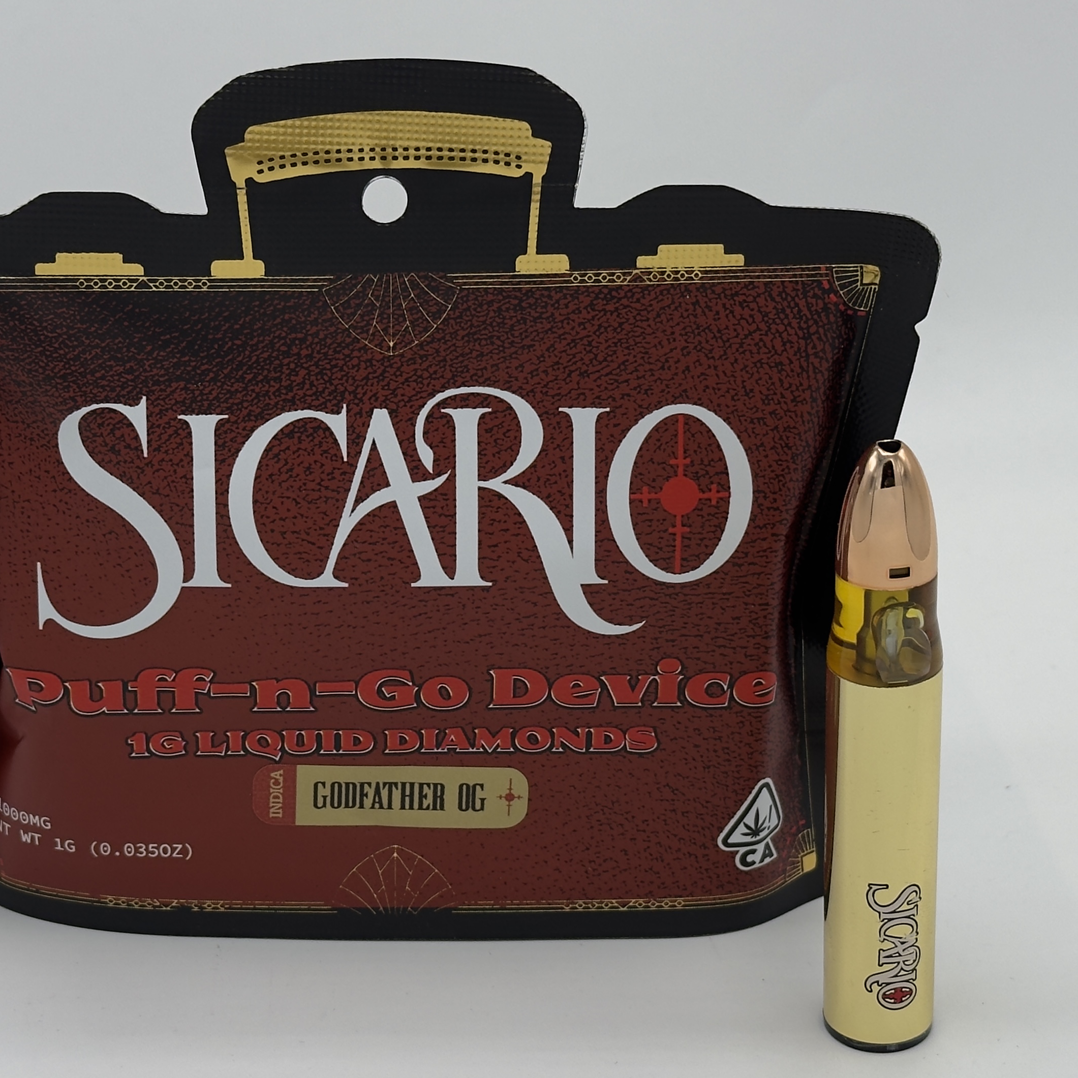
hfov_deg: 30.0
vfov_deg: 30.0
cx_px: 463
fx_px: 2008
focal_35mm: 57
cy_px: 542
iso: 64
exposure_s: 1/2415
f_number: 1.78
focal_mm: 6.76
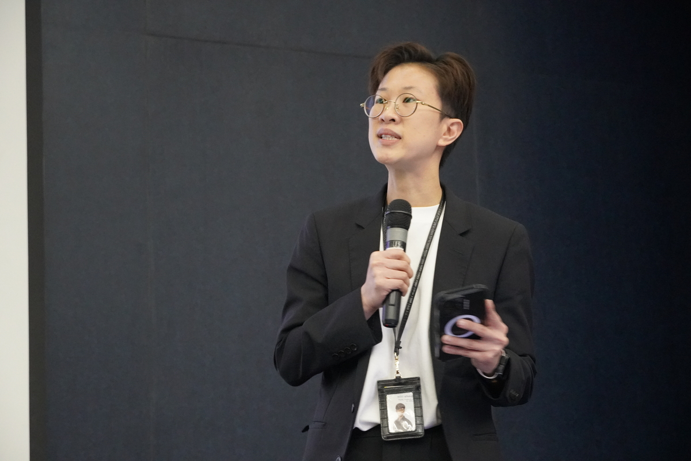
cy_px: 230
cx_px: 346
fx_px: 1641
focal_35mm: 86
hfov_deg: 23.8
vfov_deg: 16.0
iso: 6400
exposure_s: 1/80
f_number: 5.6
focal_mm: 57
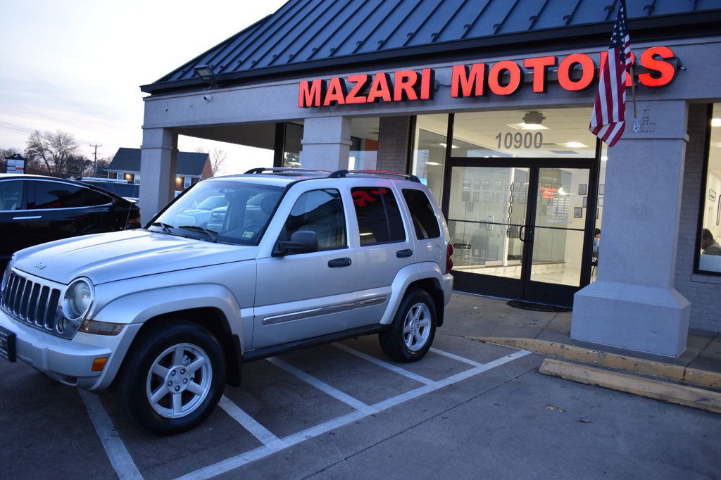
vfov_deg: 43.6
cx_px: 360
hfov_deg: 61.9
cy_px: 240
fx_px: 601
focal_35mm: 30
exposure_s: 1/60
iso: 450
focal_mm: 20
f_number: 4
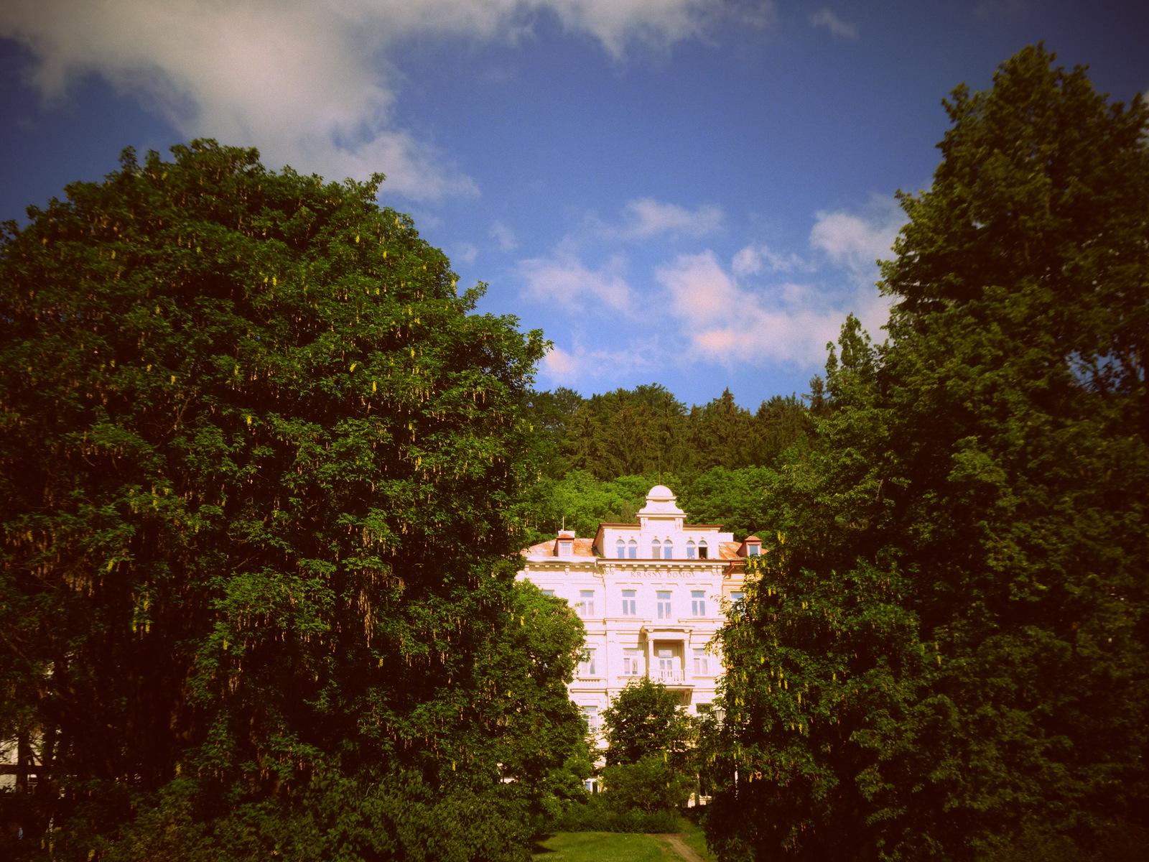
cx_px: 574
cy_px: 431
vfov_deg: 30.3
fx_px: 1593
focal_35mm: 48
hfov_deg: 39.7
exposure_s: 1/640
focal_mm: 8.18
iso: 80
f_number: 4.5
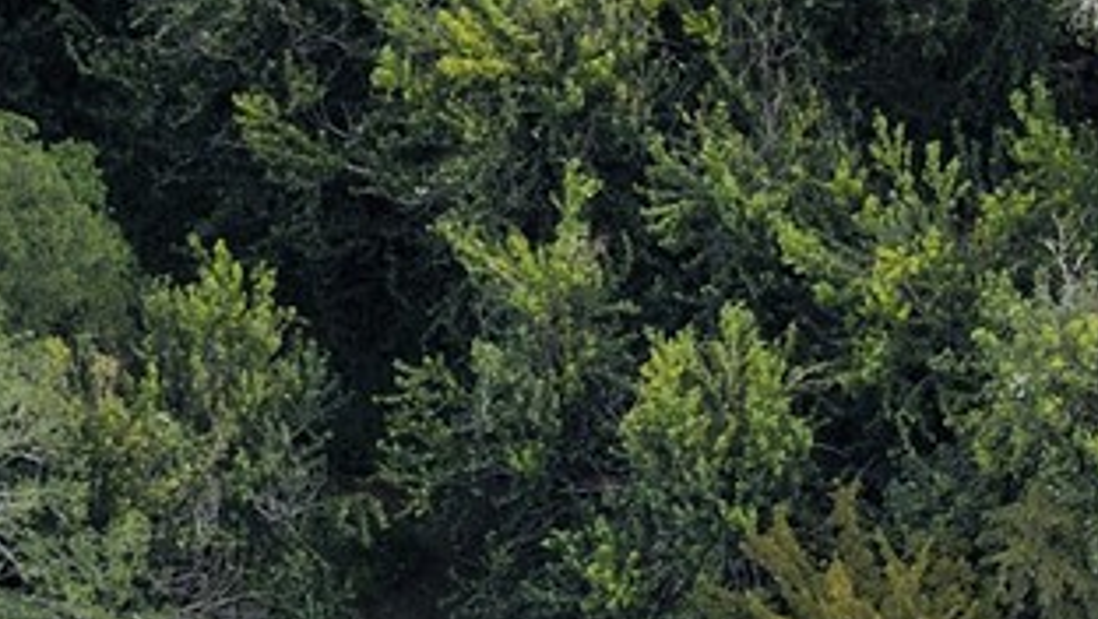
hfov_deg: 2.7
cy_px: -167
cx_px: 2780
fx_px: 22667
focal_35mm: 778
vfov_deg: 1.6
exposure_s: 1/800
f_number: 5.6
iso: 400
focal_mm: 145
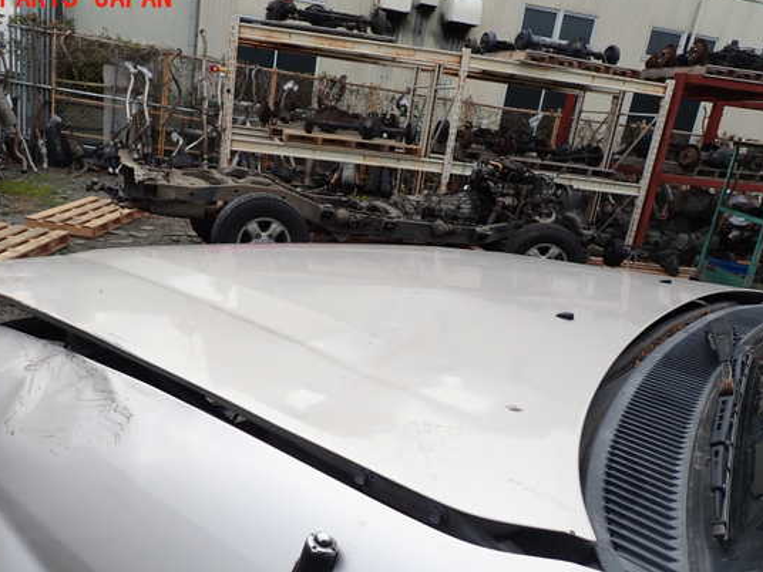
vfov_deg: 49.7
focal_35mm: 28
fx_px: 617
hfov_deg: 63.3
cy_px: 300
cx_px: 340
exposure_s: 1/320
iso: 100
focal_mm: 4.5
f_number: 2.8
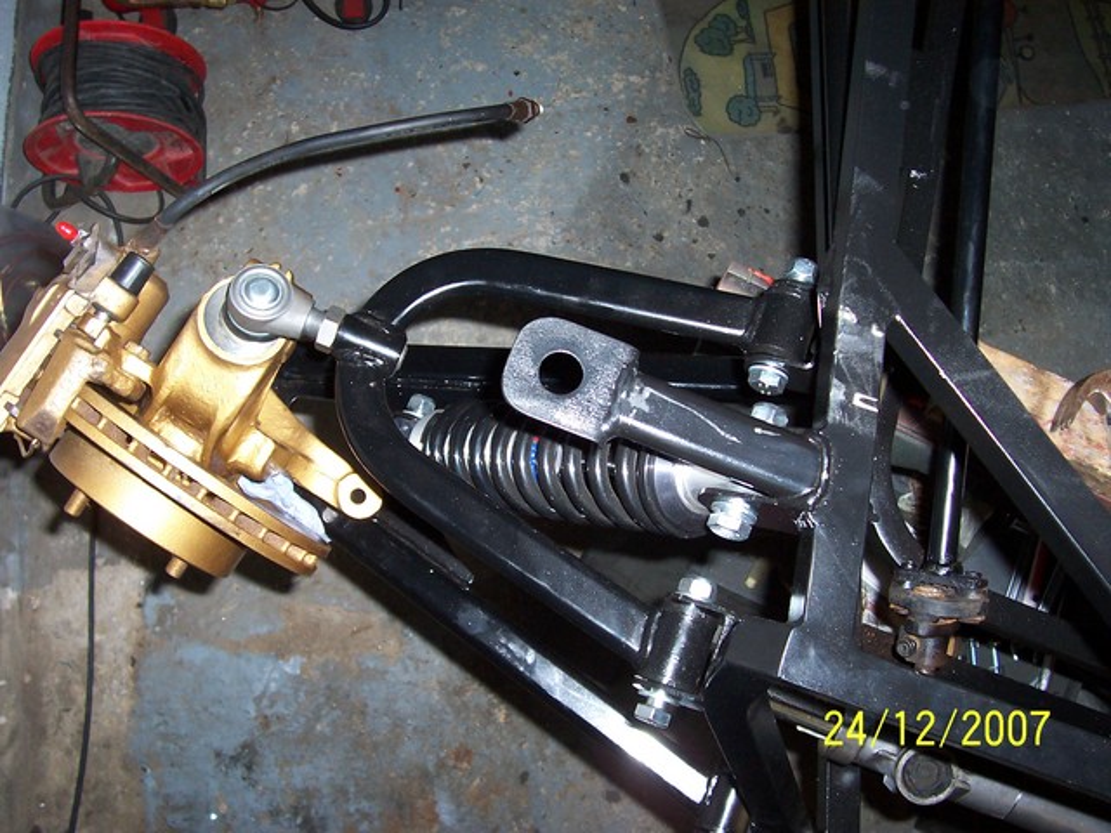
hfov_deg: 50.1
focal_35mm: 37
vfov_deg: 38.7
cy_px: 416
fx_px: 1188
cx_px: 556
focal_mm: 5.6
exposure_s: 1/60
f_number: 2.8
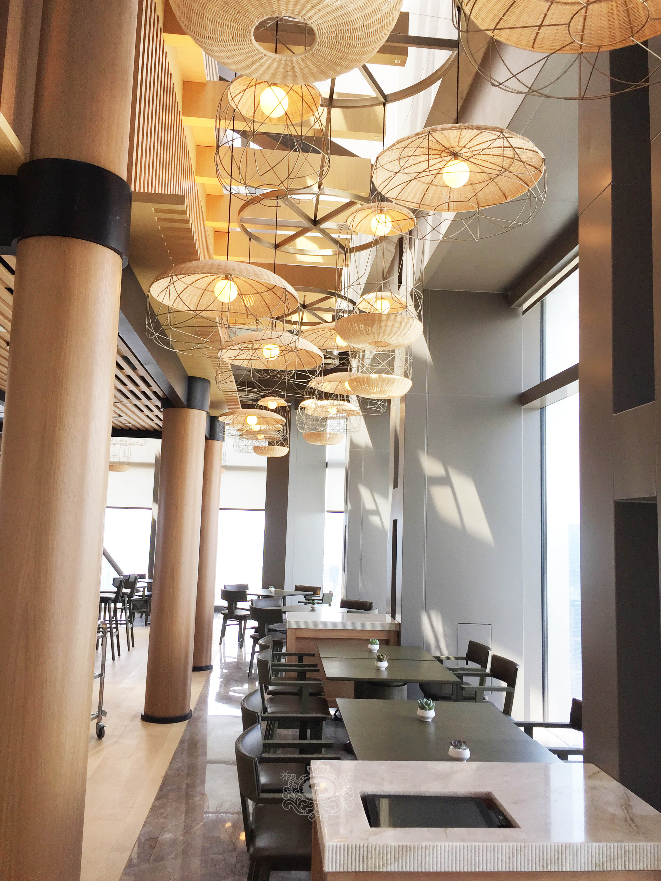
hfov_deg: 48.2
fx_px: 738
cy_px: 440
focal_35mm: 29
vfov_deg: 61.7
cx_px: 330
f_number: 2.2
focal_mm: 4.15
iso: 40
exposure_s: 1/100
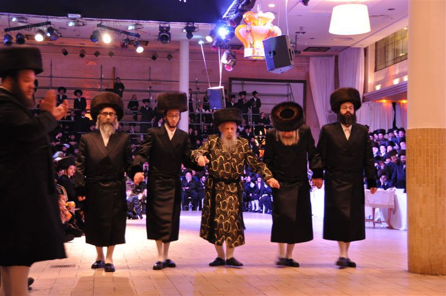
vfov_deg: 21.5
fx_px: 779
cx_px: 223
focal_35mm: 63
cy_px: 148
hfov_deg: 31.9
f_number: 4.5
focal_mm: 42
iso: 1600
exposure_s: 1/13
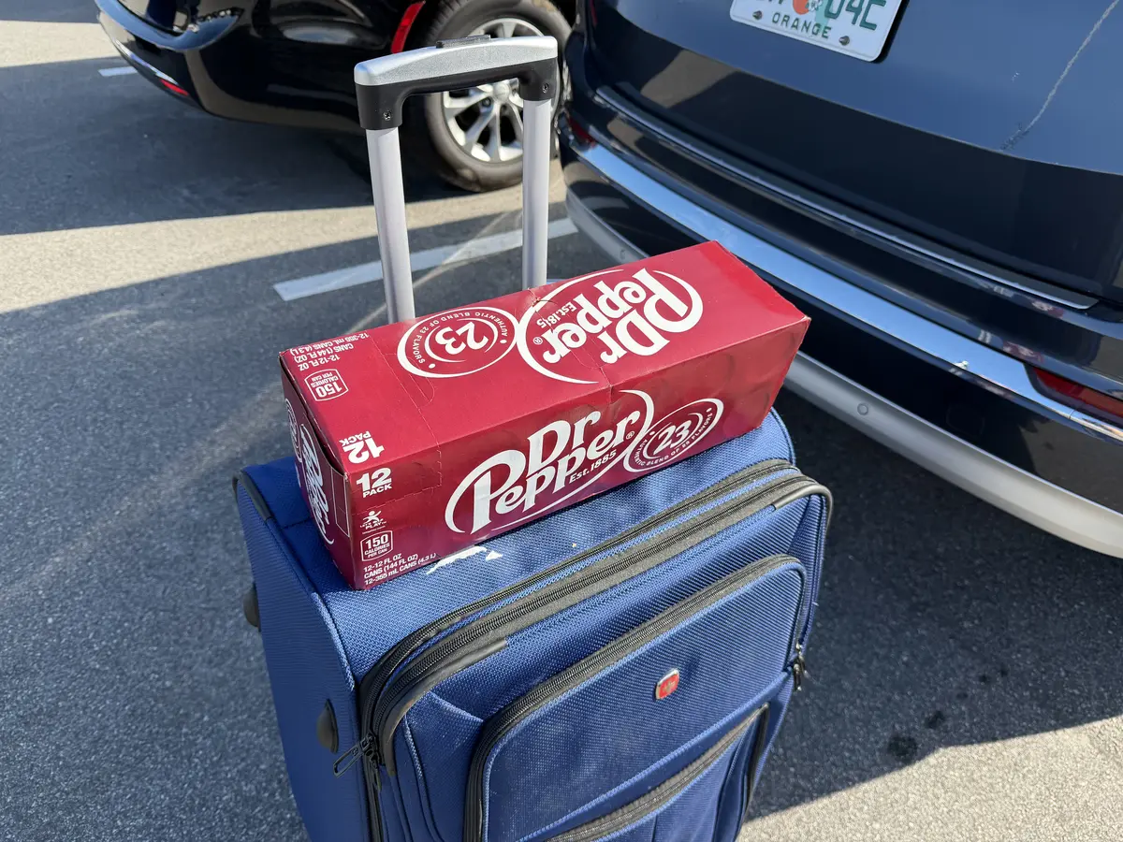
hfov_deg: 71.6
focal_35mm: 24
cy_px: 421
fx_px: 779
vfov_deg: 56.8
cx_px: 562
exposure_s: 1/1770
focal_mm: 6.76
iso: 100
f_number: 1.78
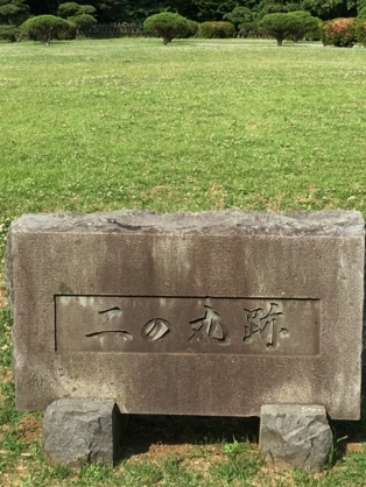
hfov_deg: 20.7
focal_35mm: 71
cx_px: 177
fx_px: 1000
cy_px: 198
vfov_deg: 27.3
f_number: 2.2
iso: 25
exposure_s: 1/1350
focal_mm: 4.15
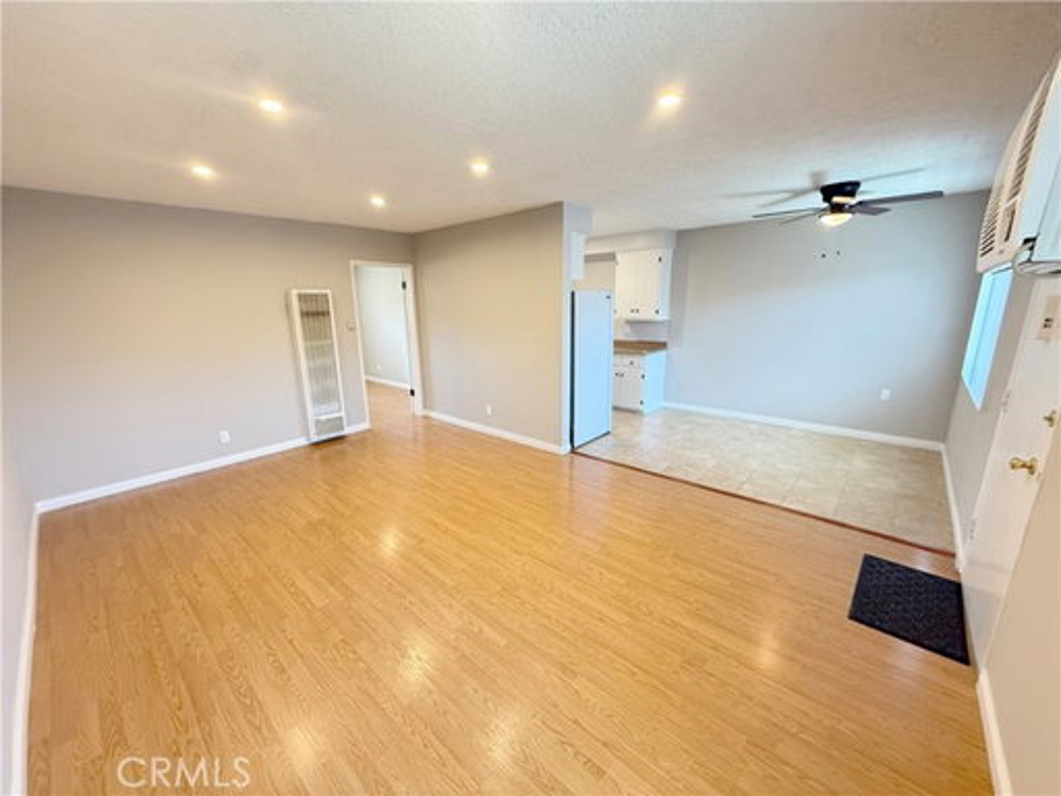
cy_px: 398
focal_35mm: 14
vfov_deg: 85.7
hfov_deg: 102.1
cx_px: 530
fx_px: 429
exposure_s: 1/60
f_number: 2.2
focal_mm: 2.22
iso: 320
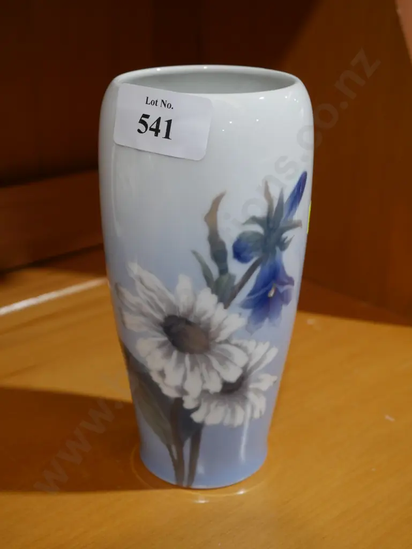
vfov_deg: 38.2
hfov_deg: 29.1
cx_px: 206
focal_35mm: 50
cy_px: 274
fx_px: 793
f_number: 5.3
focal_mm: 25
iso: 640
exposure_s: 1/60
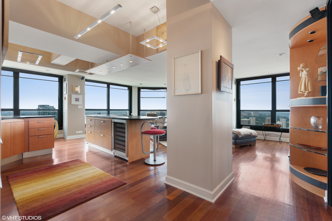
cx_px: 166
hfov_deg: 96.7
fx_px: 148
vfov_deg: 73.8
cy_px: 110
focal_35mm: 16
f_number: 7.1
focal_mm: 16
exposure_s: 1/2.5
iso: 320
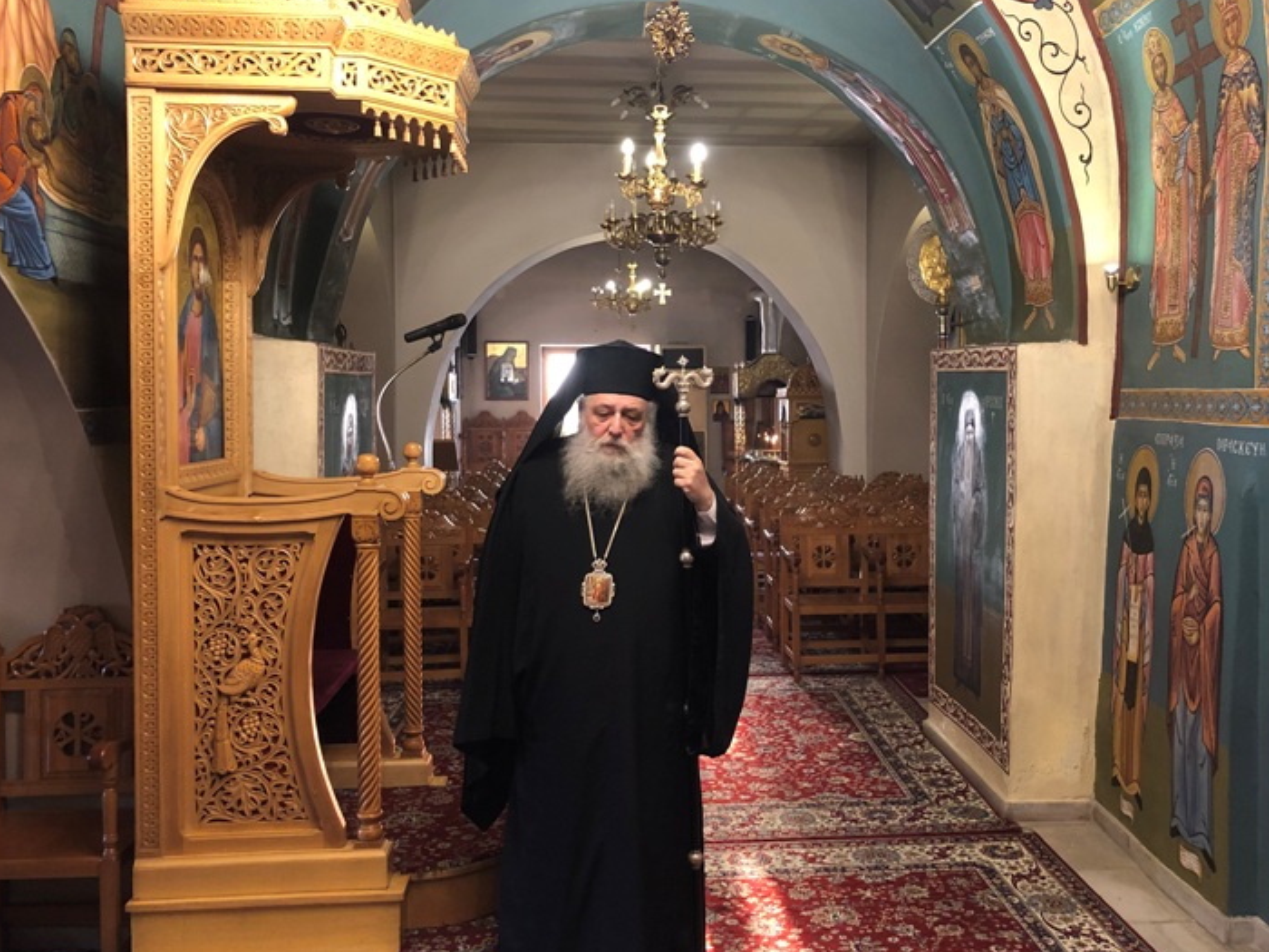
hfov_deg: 56.8
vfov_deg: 44.1
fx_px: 1173
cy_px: 433
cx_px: 676
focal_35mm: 32
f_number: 1.8
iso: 100
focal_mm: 4
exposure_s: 1/11
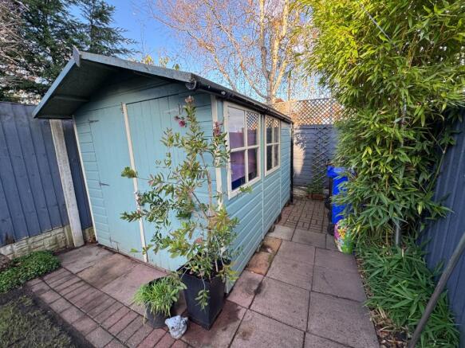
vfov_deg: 85.7
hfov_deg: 102.1
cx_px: 232
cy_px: 174
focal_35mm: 14
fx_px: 188
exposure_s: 1/99
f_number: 2.2
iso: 50
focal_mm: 2.22
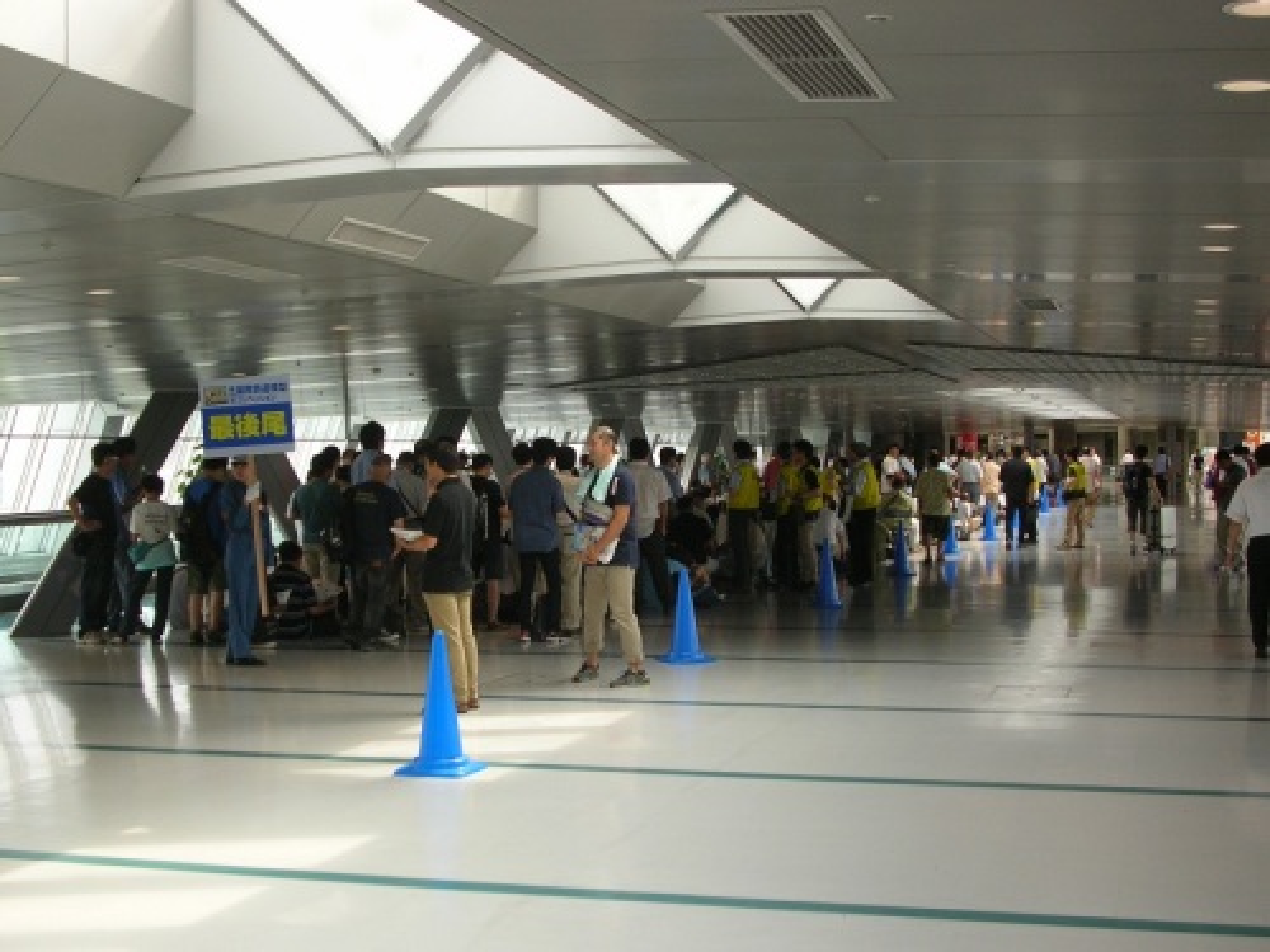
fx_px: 1871
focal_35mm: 51
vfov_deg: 28.6
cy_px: 476
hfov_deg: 37.5
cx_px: 635
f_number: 3.3
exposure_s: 1/40.8
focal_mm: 8.5
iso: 50
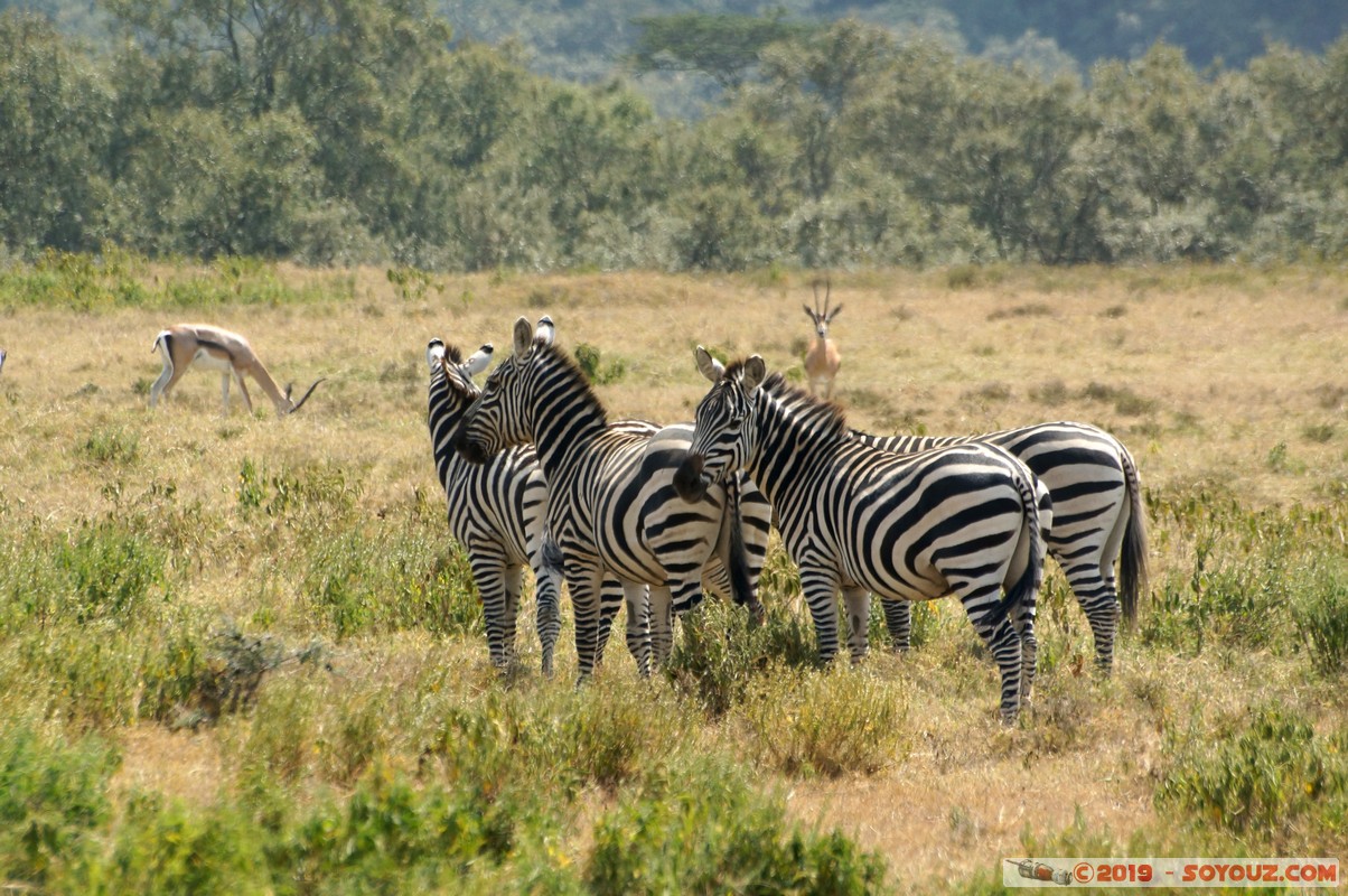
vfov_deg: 3.0
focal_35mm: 450
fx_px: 16831
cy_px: 448
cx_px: 674
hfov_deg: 4.6
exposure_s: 1/1000
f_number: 8
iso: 400
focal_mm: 300
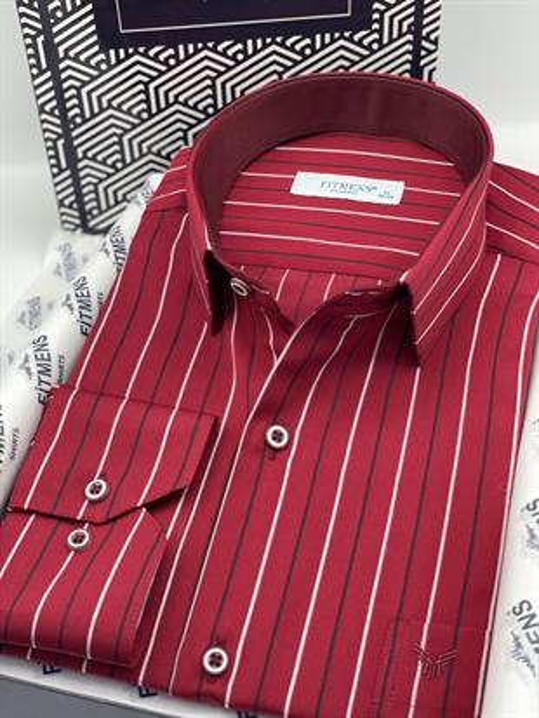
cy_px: 359
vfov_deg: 36.8
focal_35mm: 52
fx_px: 1079
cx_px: 270
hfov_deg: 28.0
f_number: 2
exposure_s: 1/100
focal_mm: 6
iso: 50
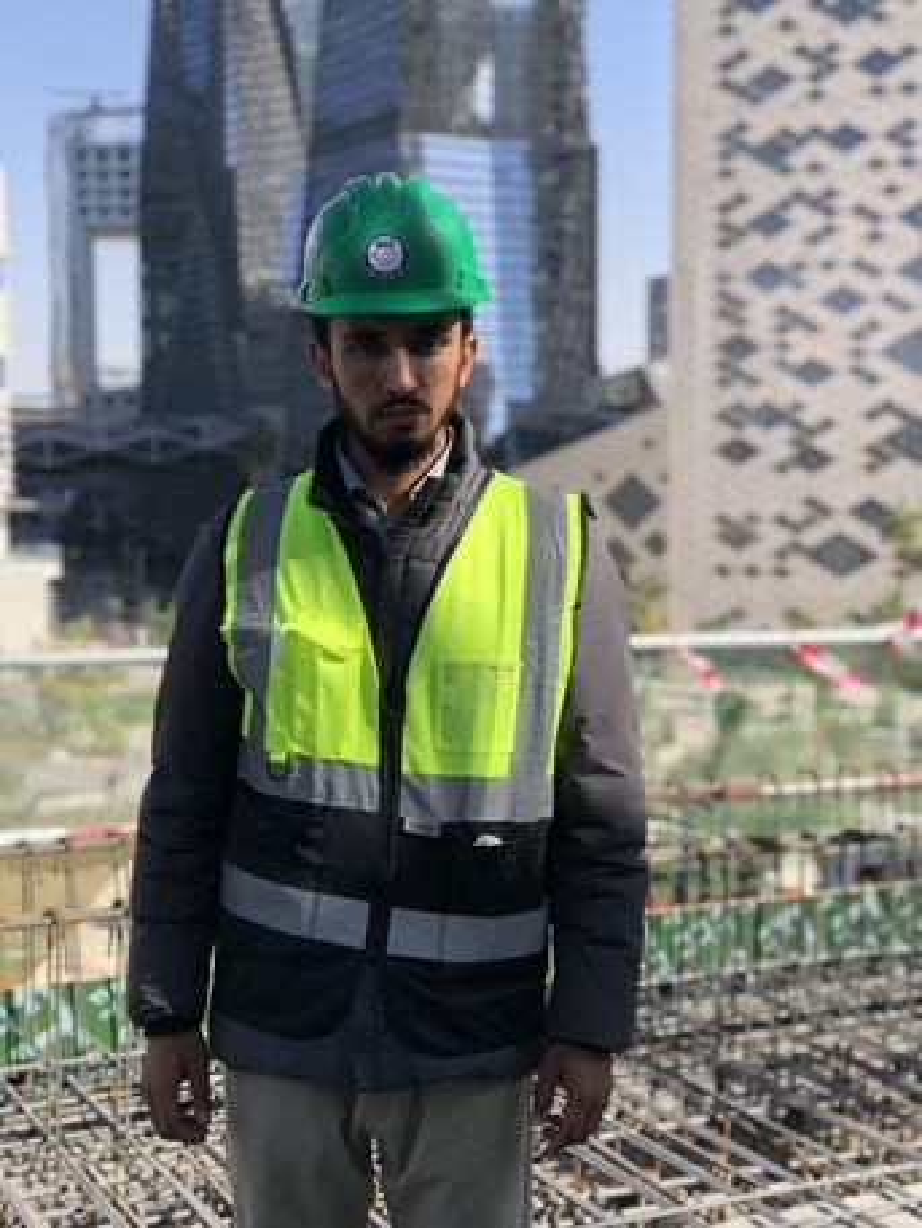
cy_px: 614
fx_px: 2023
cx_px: 461
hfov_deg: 25.7
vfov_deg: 33.8
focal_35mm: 57
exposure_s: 1/226
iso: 20
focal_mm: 6.6
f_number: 2.8
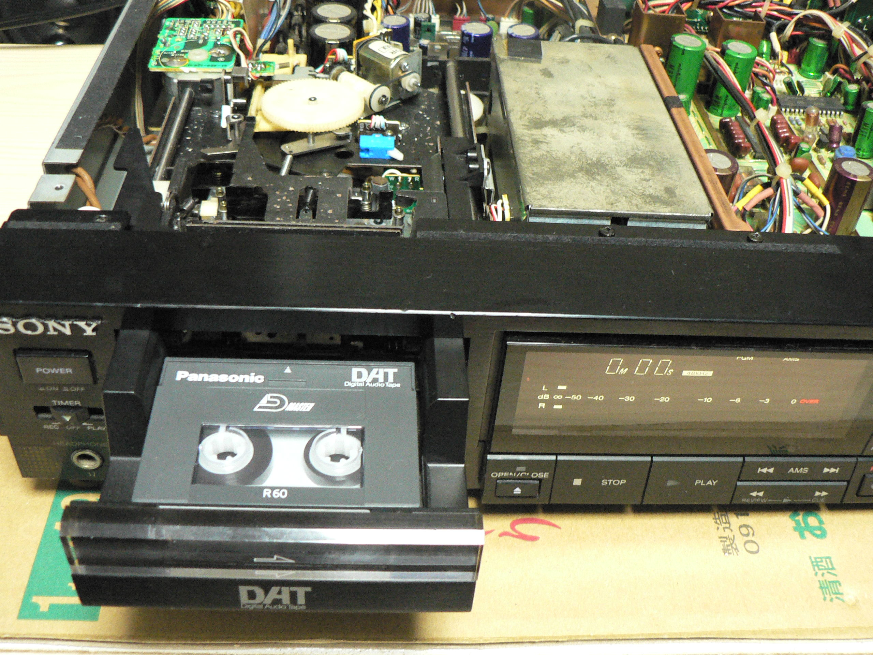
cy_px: 328
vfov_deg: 39.7
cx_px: 436
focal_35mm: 36
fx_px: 908
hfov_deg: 51.4
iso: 400
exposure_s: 1/15
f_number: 2.8
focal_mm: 6
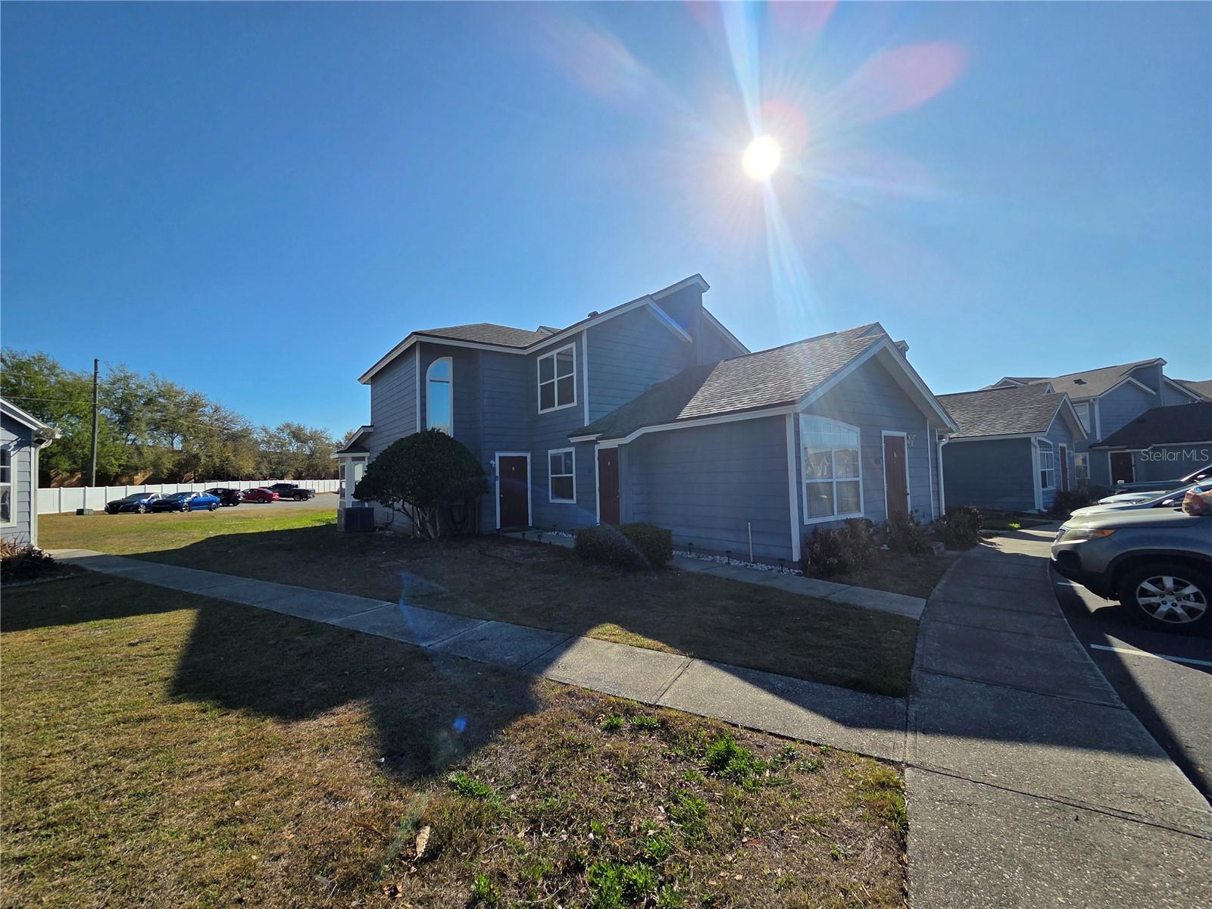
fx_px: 455
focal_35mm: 13
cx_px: 606
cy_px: 454
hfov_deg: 106.2
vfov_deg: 89.9
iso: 50
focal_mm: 2.2
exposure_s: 1/3788
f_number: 2.2
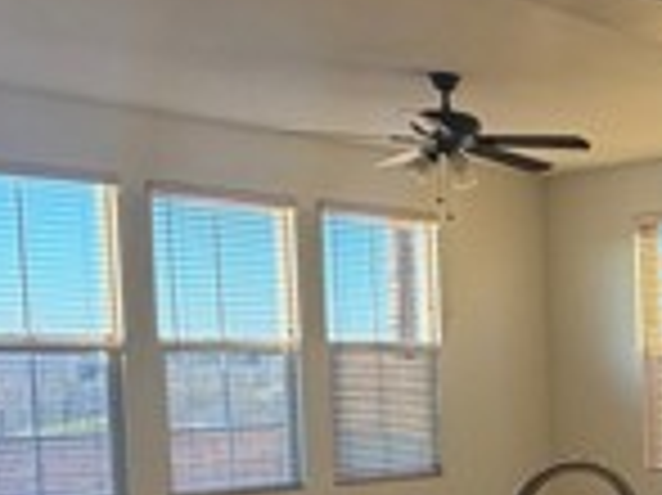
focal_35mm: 61
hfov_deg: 26.6
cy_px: 432
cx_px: 874
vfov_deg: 23.4
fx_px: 1166
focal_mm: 2.22
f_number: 2.2
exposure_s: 1/120
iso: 125
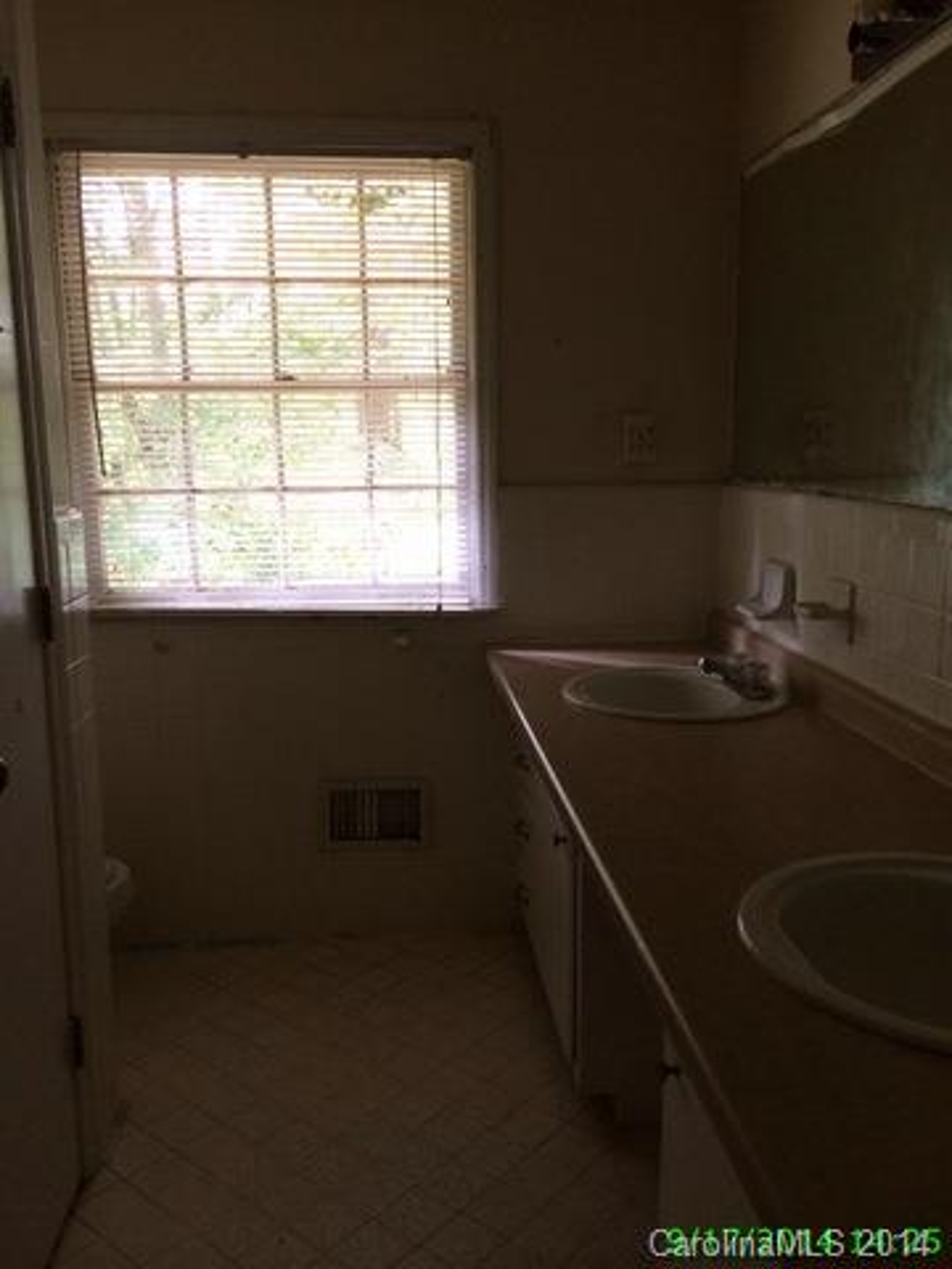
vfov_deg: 60.0
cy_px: 634
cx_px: 476
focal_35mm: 30
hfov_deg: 46.8
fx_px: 1100
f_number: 2.2
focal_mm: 4.12
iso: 160
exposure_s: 1/30
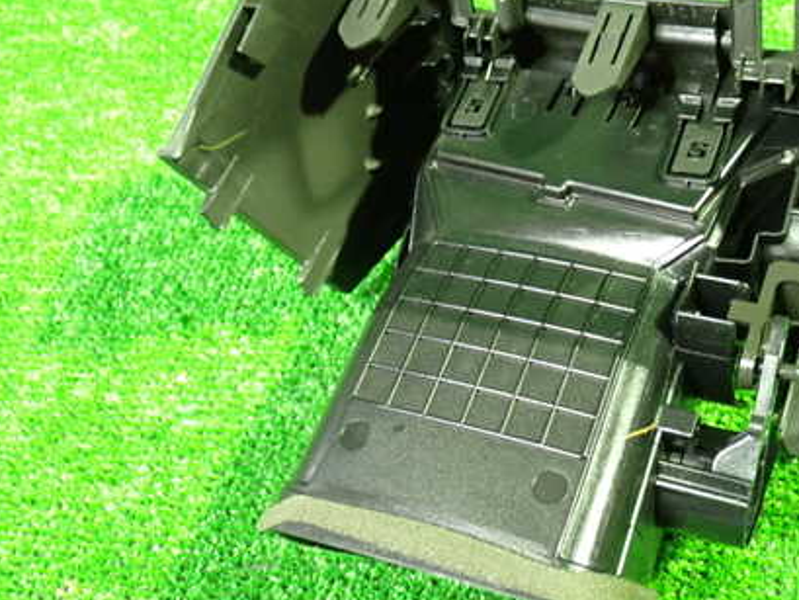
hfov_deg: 42.4
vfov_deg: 32.9
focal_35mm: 44
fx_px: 1016
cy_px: 262
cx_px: 524
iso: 800
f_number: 2.3
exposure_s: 1/8
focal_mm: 5.4
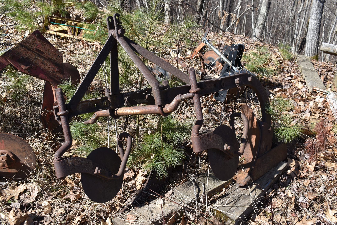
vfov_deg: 35.6
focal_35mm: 38
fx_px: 351
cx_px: 168
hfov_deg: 51.2
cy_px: 112
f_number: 8
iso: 160
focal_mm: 25
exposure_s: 1/250
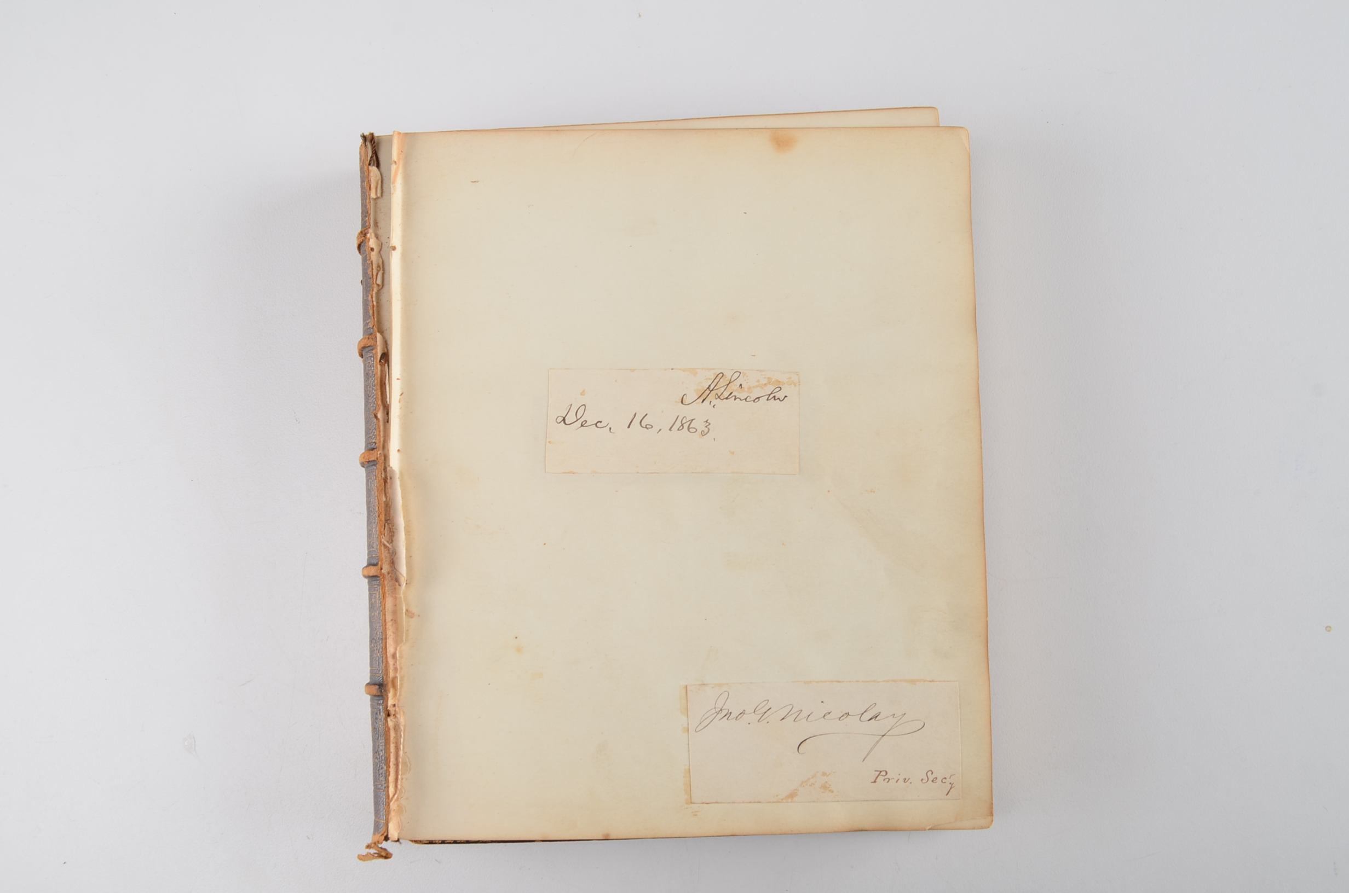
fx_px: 1346
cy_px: 446
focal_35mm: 36
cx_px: 674
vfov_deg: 36.7
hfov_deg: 53.2
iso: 100
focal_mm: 24
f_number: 9
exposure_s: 1/100
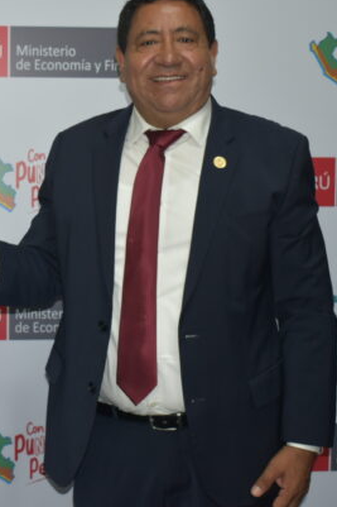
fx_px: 1038
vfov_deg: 27.4
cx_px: 1
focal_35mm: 74
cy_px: 228
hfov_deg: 18.0
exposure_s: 1/60
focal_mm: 29
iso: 800
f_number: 4.2
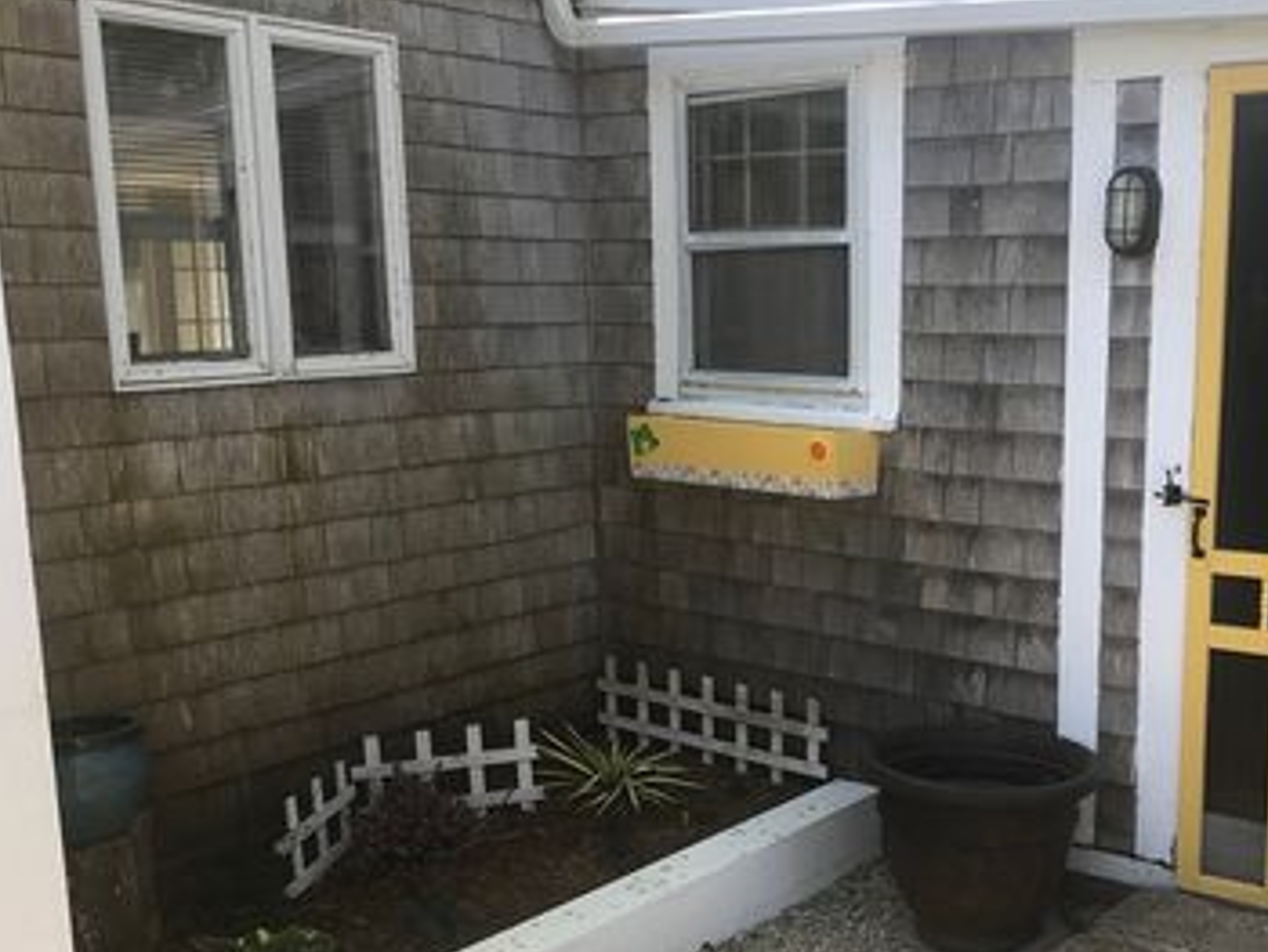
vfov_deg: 35.9
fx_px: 1466
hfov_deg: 46.1
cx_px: 841
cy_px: 541
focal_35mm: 40
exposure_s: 1/317
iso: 20
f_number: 1.8
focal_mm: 3.99
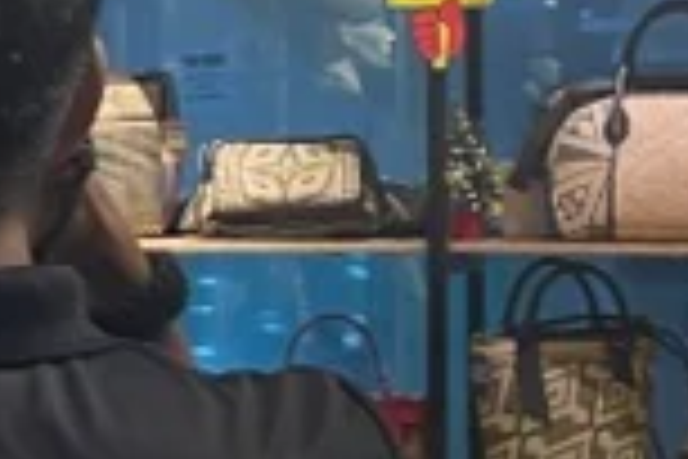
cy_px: 245
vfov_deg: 8.4
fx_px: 3115
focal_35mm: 163
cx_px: -90
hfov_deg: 12.4
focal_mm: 5.1
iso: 80
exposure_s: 1/50
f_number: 1.6
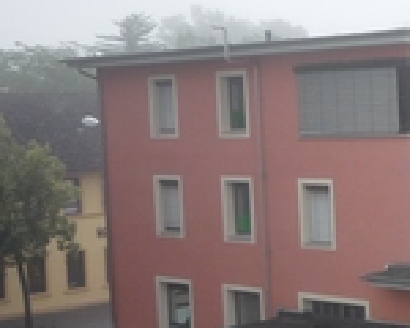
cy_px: 172
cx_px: 631
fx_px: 1213
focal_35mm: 100
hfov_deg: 17.1
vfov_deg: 15.4
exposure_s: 1/250
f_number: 4
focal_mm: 5.2
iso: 100
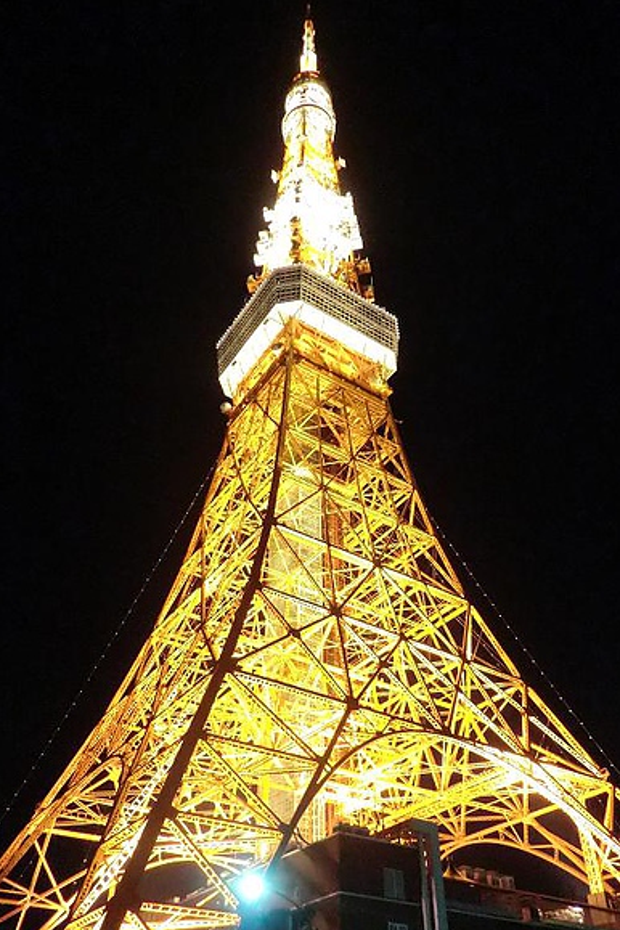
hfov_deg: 46.4
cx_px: 323
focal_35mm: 28
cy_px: 469
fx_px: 723
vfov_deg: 65.5
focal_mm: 4.7
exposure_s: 1/20
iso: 800
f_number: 2.8
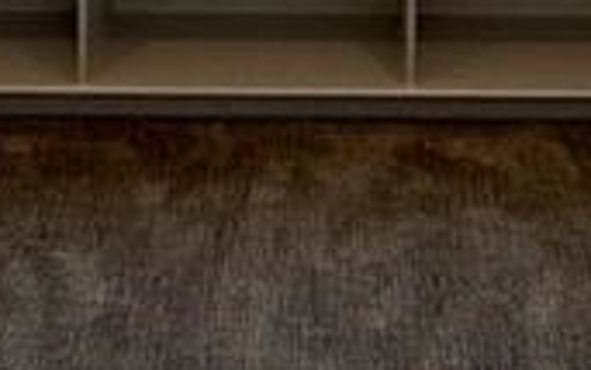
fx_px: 1434
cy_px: -581
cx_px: 342
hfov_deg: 23.3
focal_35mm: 89
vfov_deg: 11.5
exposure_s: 1/373
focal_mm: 2.22
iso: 40
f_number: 2.2
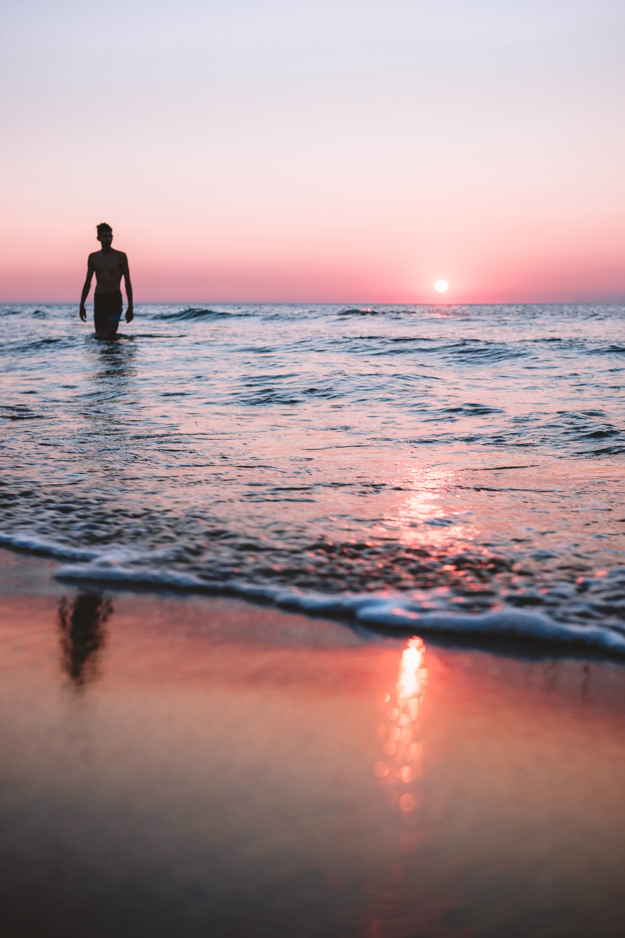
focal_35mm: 41
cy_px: 469
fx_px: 1068
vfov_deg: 47.4
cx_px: 312
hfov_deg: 32.6
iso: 200
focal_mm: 27
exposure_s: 1/250
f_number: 4
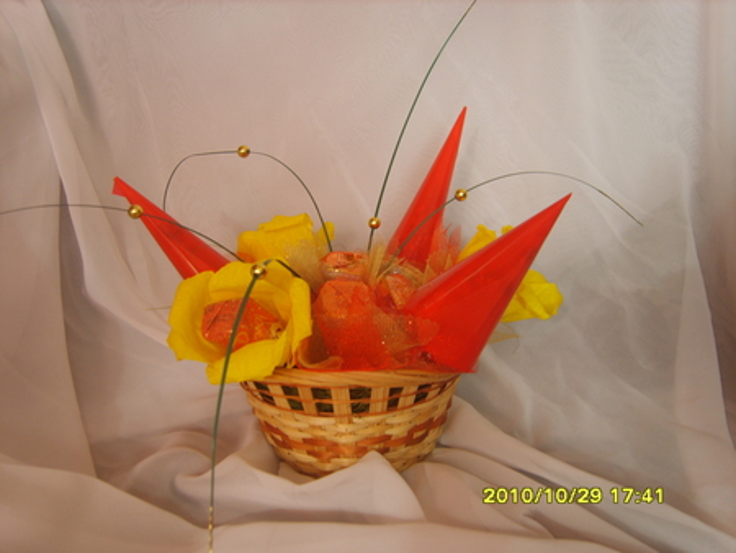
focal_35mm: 35
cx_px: 368
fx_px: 745
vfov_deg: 40.7
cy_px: 276
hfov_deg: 52.6
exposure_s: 1/30
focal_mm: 7.4
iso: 69
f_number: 2.8
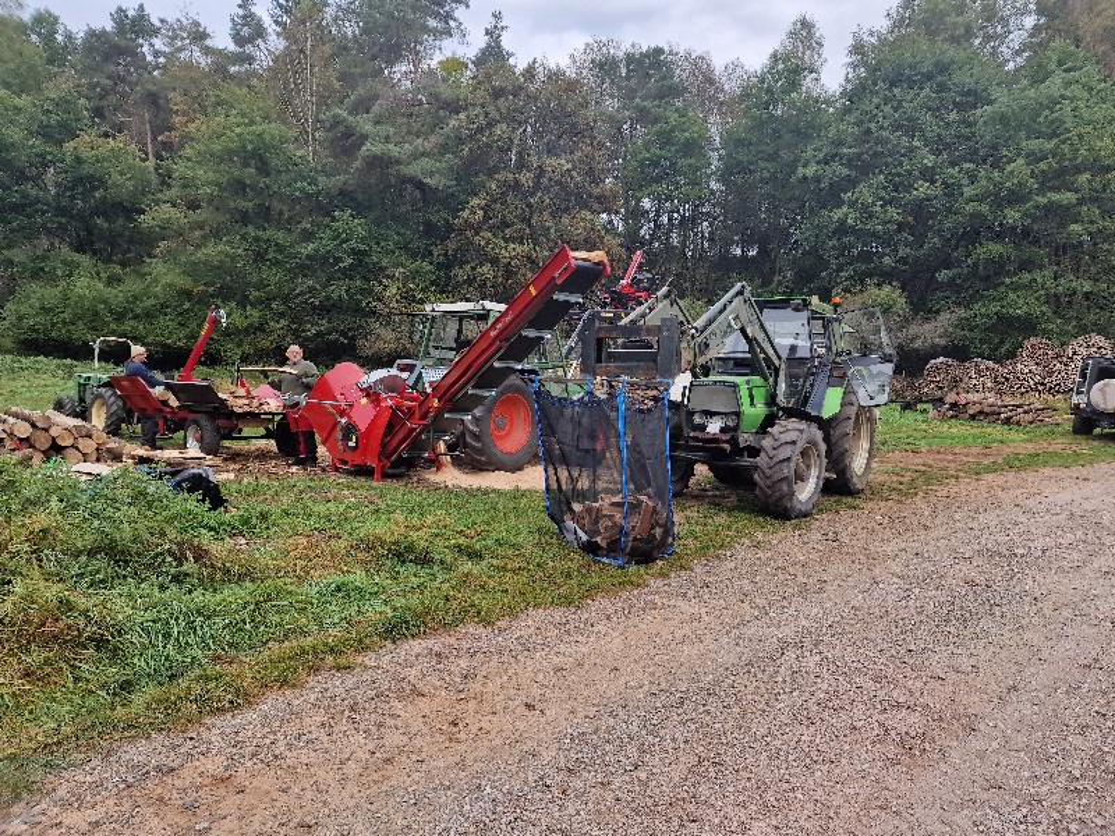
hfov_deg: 73.9
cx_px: 558
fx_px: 741
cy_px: 418
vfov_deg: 58.9
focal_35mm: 23
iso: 50
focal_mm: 6.4
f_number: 1.8
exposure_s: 1/250
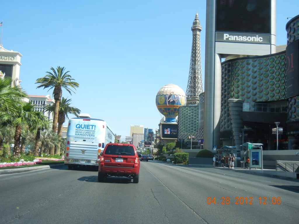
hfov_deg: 47.9
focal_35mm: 39
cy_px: 112
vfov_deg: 36.8
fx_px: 337
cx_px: 150
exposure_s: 1/610
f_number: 3.7
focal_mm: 7.1
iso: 160
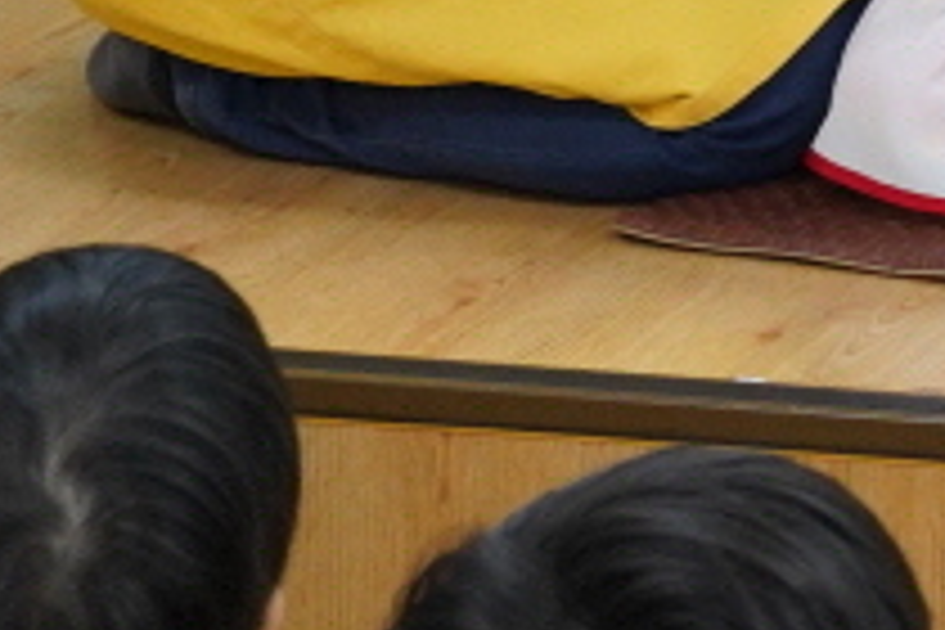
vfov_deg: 4.5
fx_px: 7796
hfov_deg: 6.5
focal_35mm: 297
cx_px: 2606
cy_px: -848
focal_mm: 48
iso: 2500
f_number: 5.6
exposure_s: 1/100
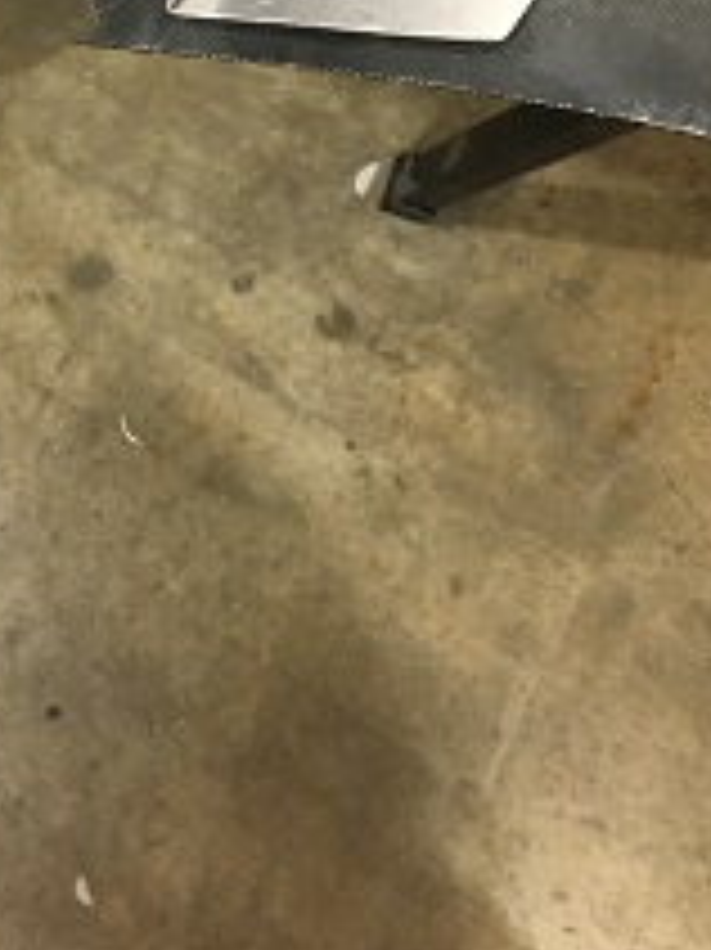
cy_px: 99
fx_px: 1508
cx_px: 248
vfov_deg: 33.2
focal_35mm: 55
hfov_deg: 26.4
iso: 200
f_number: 2.2
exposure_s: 1/20
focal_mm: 4.15
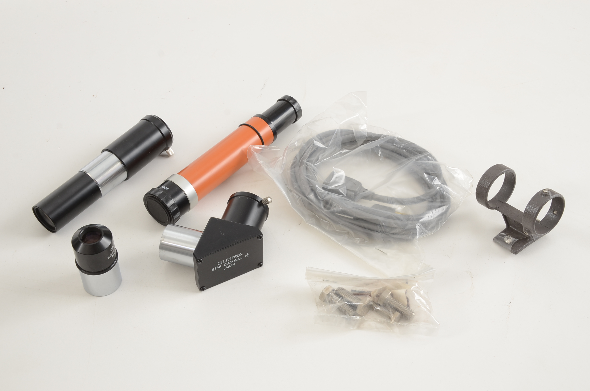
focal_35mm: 51
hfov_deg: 39.0
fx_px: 834
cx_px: 295
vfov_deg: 26.4
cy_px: 196
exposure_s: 1/125
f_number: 10
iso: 200
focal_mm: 34
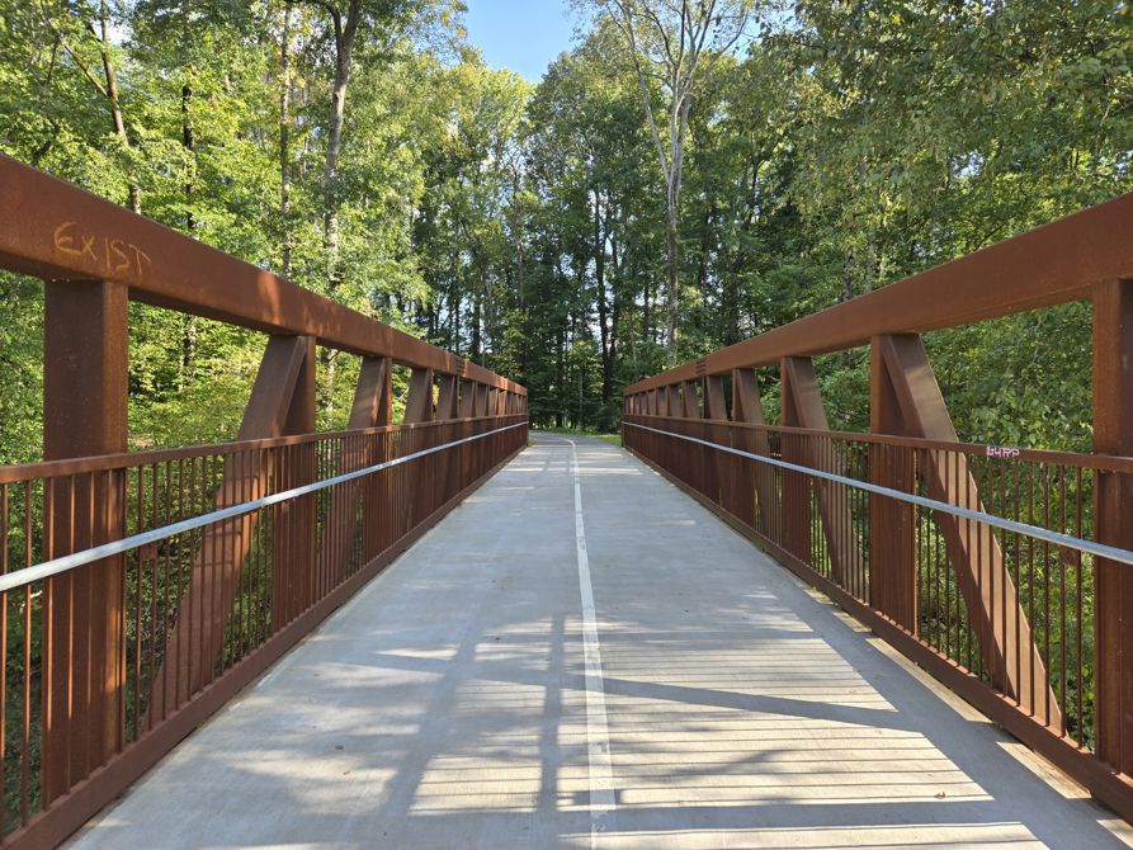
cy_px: 425
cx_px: 566
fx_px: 753
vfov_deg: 58.9
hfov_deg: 73.9
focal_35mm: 23
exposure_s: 1/302
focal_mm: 5.4
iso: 25
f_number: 1.8
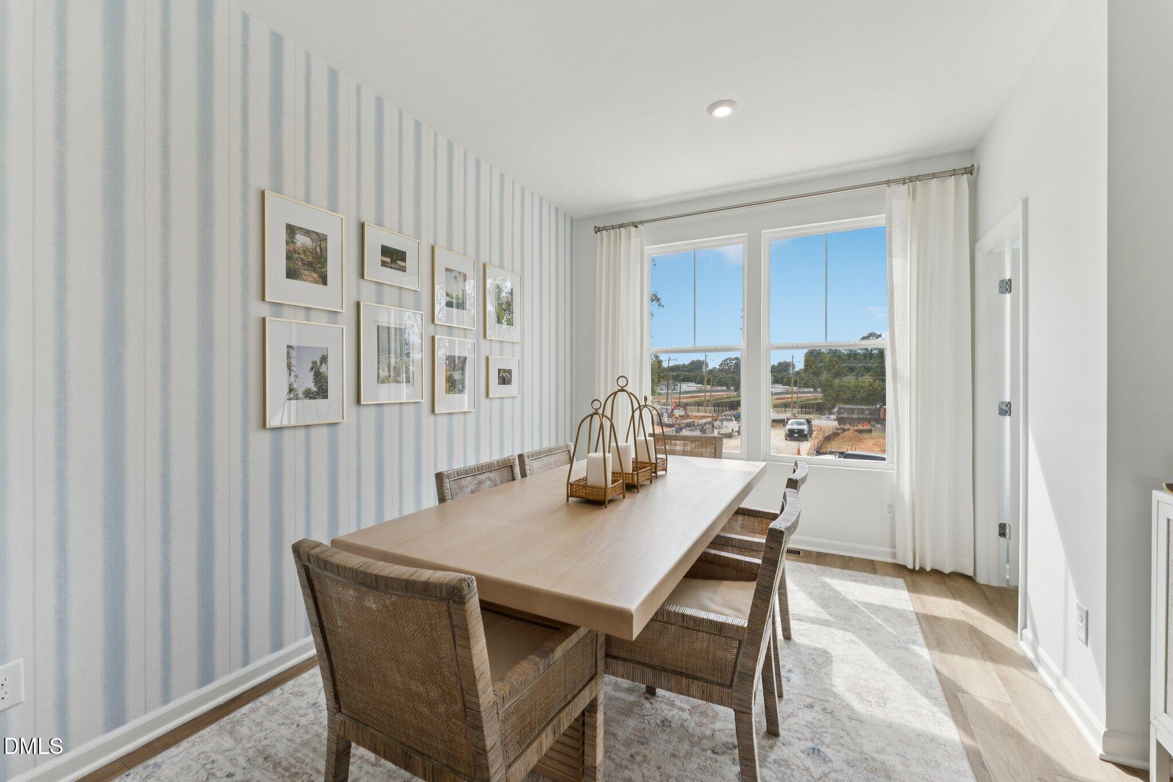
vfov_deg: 81.2
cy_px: 391
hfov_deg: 104.3
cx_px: 586
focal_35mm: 14
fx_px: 456
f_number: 7.1
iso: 100
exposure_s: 1/60
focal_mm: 14
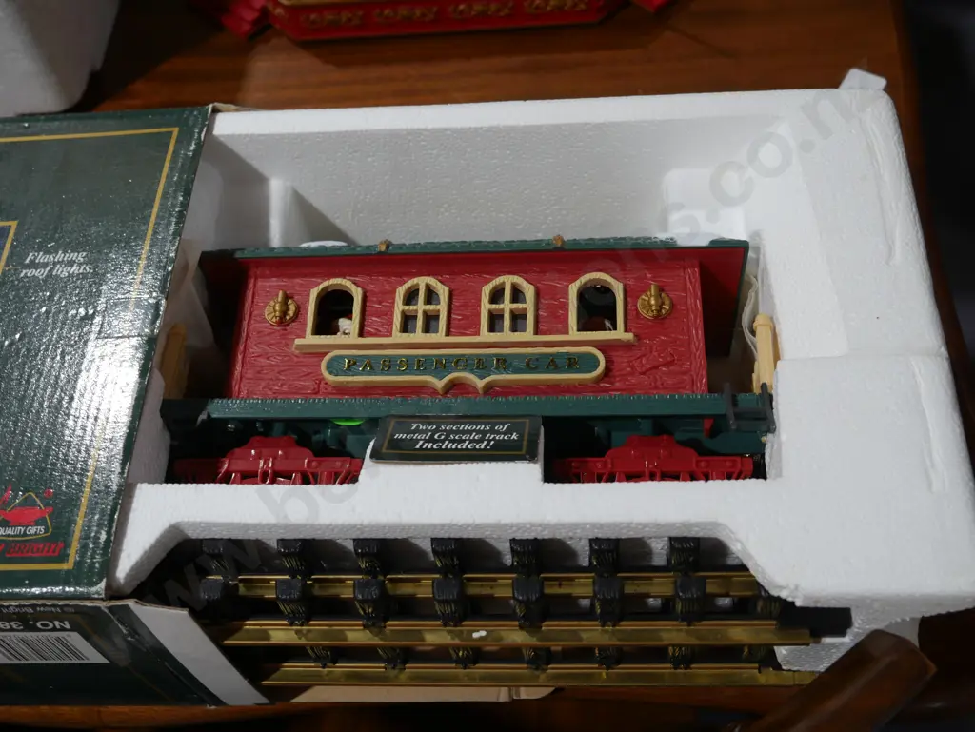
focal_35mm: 42
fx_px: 1184
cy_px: 366
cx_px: 488
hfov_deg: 44.8
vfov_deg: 34.4
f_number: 4.6
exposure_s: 1/60
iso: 250
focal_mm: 21
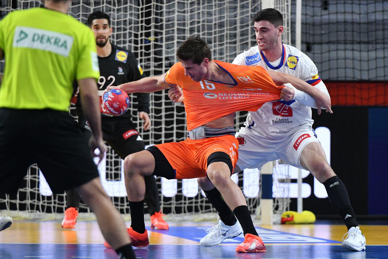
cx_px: 194
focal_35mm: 310
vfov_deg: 4.4
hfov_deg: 6.6
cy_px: 130
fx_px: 3341
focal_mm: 310
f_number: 4
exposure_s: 1/1250
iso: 3200
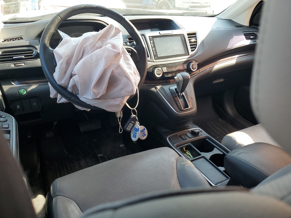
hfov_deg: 67.3
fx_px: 219
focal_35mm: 26
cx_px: 146
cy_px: 109
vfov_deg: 53.1
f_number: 1.5
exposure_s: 1/244
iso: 50
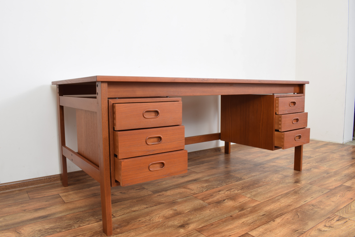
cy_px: 118
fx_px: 266
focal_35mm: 27
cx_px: 178
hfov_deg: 67.4
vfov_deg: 47.9
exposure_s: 5
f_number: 22
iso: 100
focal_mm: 18
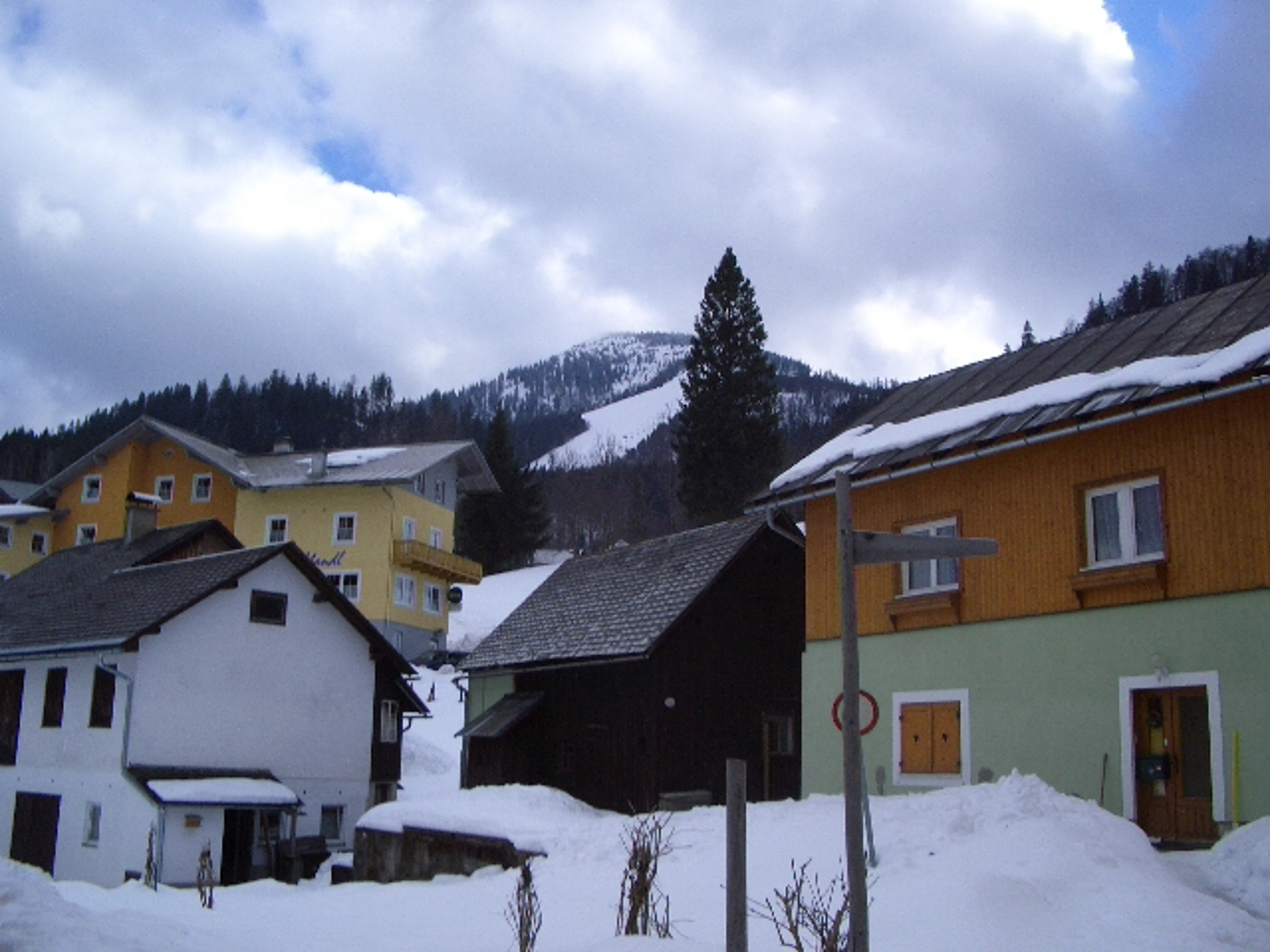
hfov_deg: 52.6
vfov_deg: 40.7
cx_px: 635
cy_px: 476
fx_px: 1284
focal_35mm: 35
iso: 50
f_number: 4.3
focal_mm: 5.8
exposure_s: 1/400
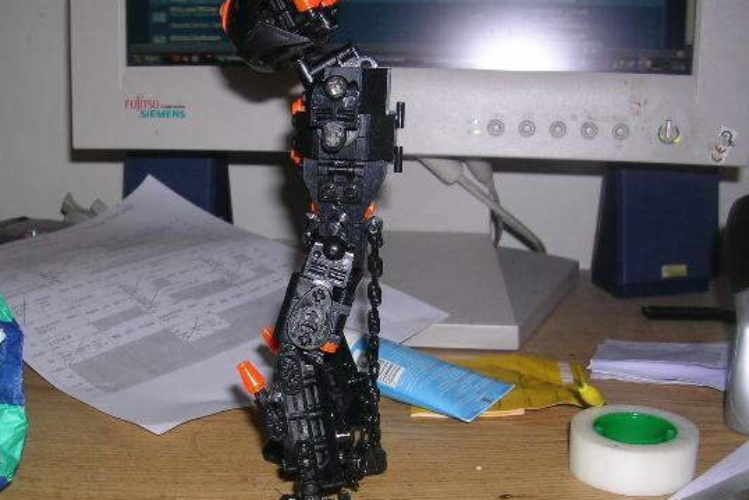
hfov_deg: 41.9
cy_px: 292
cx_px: 337
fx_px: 978
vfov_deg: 28.6
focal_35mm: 47
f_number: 2.8
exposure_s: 1/60.1
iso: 50
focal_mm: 5.8
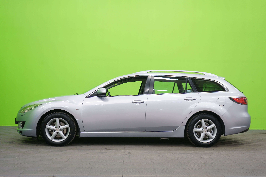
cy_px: 88
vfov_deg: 31.9
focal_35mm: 42
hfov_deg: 46.4
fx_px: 310
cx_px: 133
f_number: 4.5
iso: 400
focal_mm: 42
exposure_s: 1/8
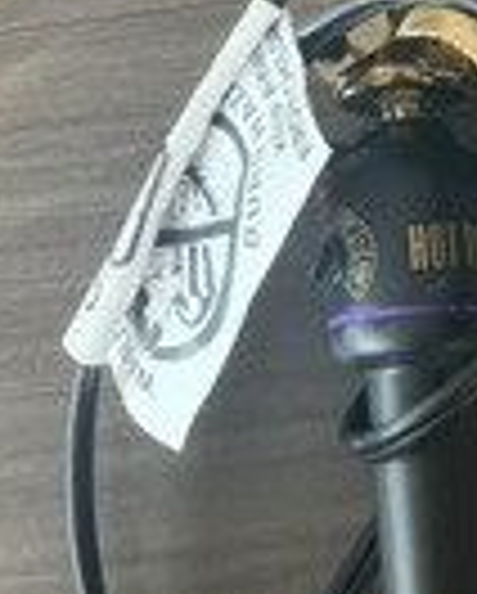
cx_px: 315
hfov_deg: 17.7
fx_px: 1532
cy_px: 241
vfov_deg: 21.9
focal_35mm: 87
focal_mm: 4.25
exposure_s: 1/30
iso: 500
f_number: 1.8
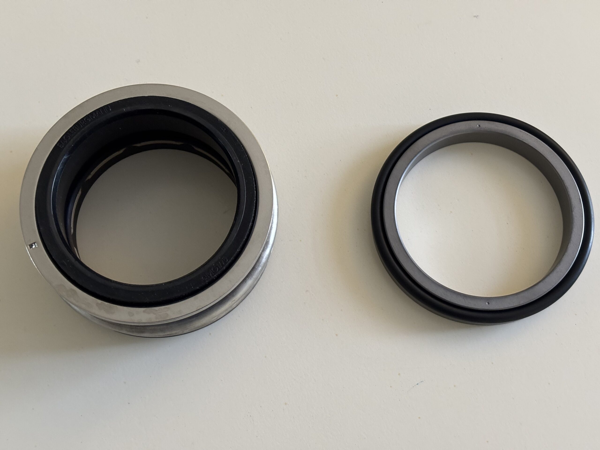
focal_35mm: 52
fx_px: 901
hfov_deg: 36.8
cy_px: 225
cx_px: 300
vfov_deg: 28.0
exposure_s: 1/40
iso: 160
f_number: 1.6
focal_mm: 5.96
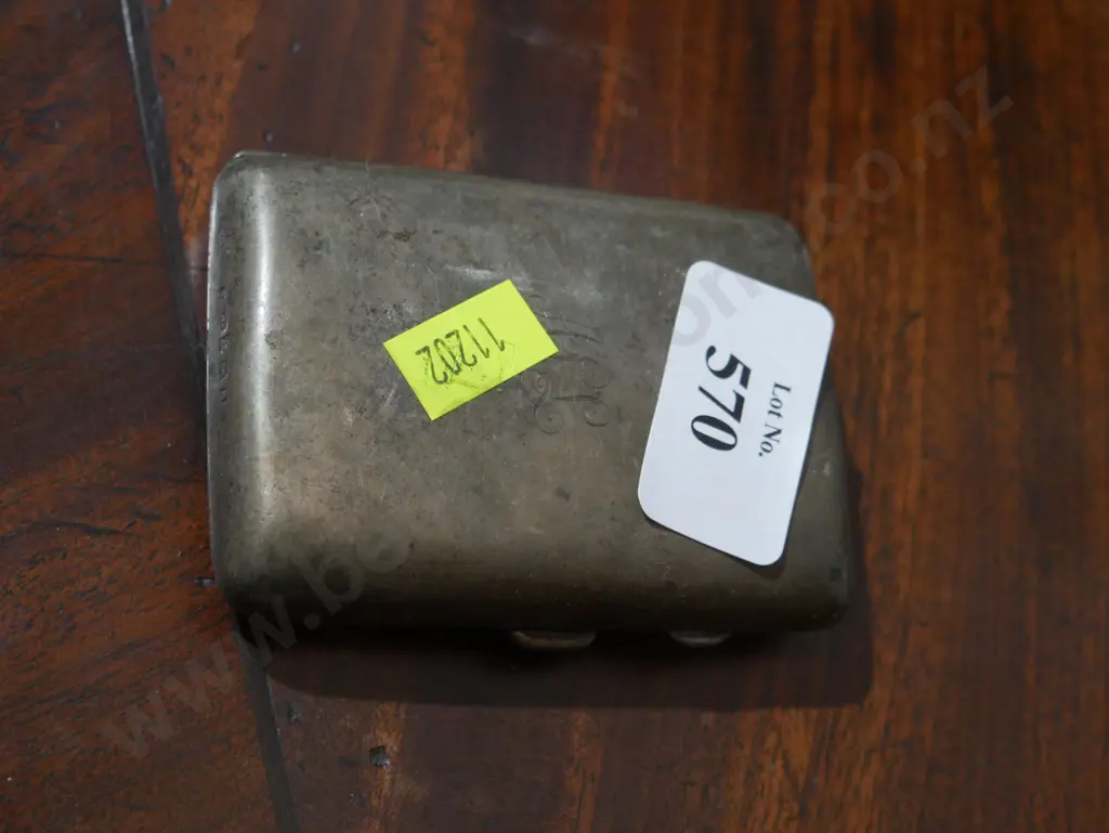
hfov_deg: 35.5
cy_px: 416
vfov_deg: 27.1
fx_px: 1731
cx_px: 554
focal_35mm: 54
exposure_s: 1/60
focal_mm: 27
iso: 1600
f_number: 5.3
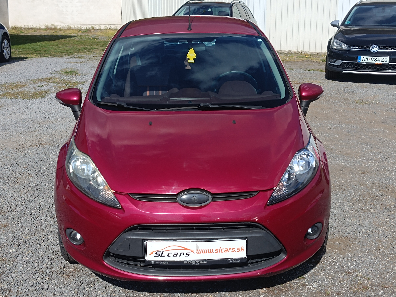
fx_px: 286
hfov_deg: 69.4
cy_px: 154
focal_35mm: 25
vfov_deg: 54.9
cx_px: 198
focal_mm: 5.59
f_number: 1.88
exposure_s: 1/1783
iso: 56
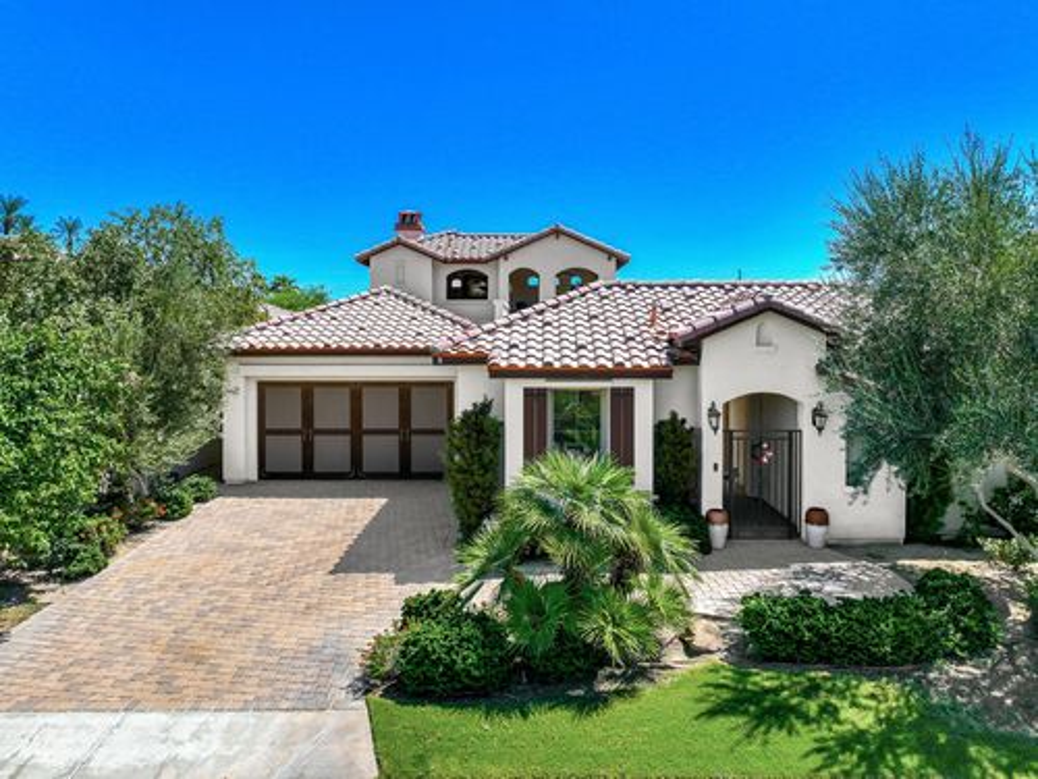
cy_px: 390
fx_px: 720
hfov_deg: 71.6
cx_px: 519
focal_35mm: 24
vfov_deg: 56.8
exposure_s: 1/1600
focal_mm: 12.29
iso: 100
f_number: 2.8
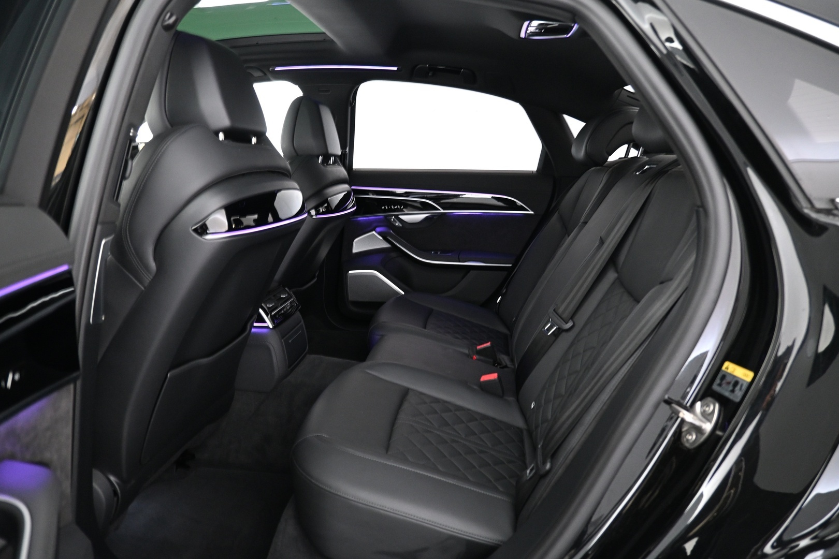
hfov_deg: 73.7
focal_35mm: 24
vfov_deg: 53.1
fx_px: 559
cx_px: 420
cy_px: 280
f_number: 3.5
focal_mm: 16
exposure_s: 1/13
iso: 1600
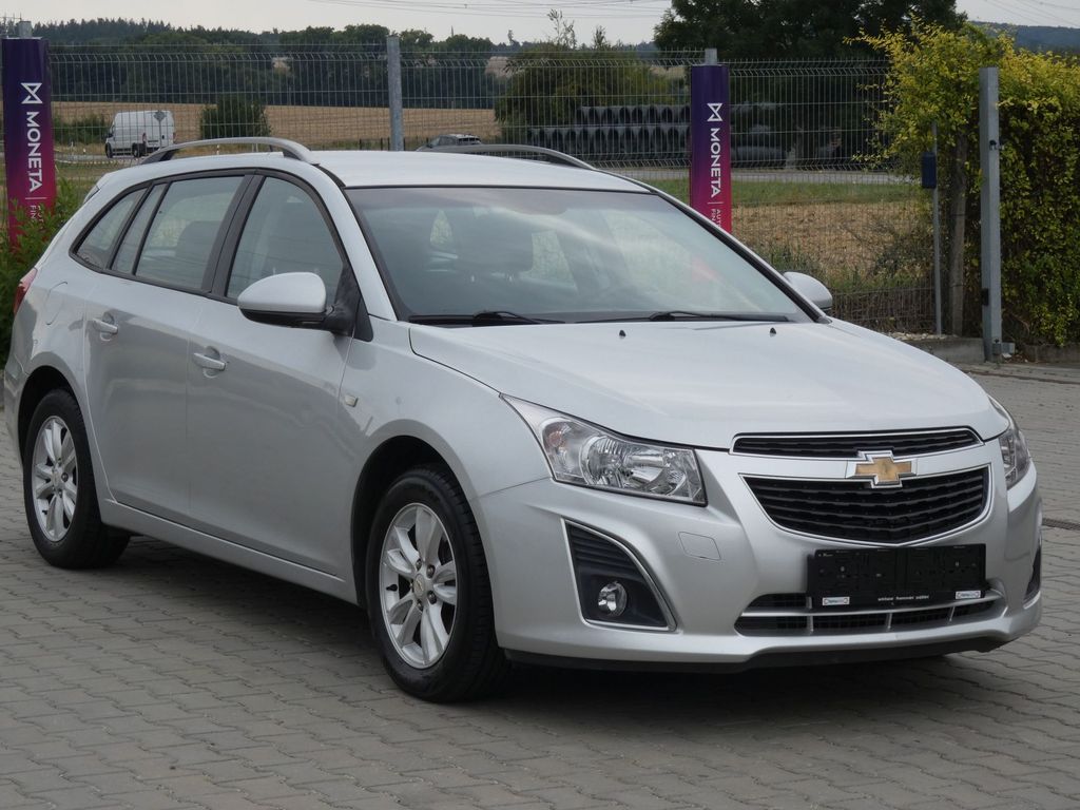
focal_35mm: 85
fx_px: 2652
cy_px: 405
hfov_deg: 23.0
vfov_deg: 17.4
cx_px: 540
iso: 80
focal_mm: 15.2
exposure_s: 1/250
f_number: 5.6
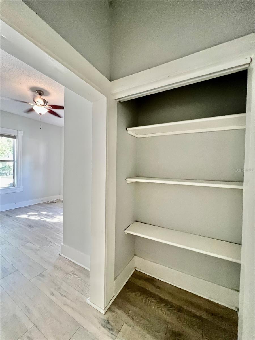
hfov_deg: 89.9
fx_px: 128
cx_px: 128
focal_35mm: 13
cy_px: 170
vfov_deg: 106.2
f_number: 1.8
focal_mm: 1.57
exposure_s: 1/60
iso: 500
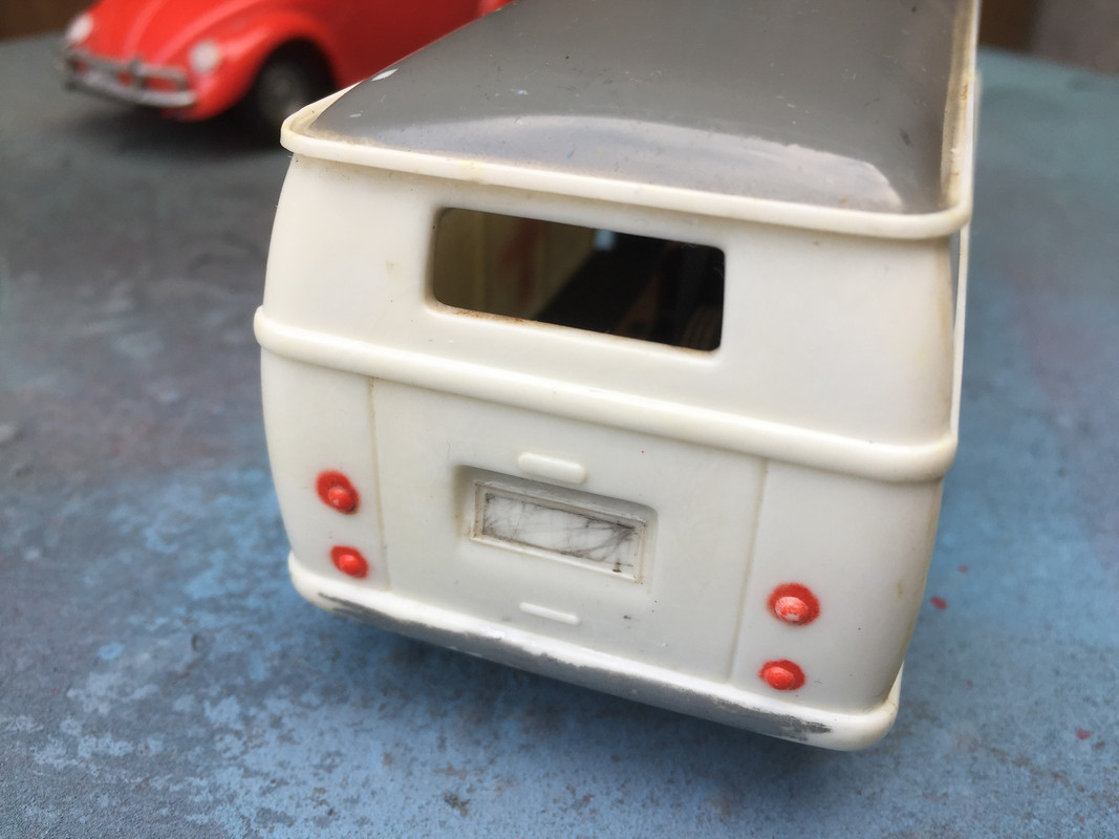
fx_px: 937
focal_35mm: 29
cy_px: 420
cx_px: 560
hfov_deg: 61.7
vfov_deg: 48.2
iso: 32
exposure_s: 1/117
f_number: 2.2
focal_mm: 4.15
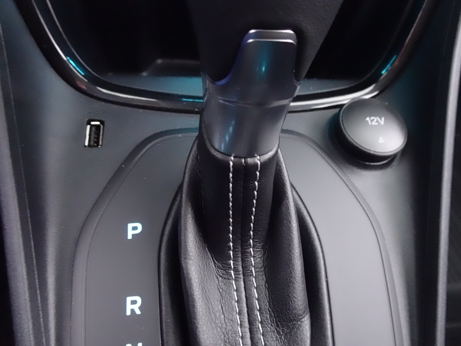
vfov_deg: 56.8
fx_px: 320
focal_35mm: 24
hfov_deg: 71.6
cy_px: 173
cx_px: 230
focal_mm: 4.25
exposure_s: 1/6
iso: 3200
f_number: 3.5
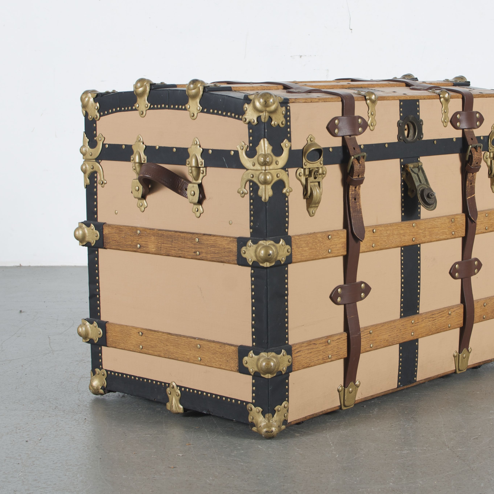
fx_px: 1304
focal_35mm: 81
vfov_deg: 21.4
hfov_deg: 21.4
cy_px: 207
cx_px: 314
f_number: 6.3
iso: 100
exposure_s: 1/125
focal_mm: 35
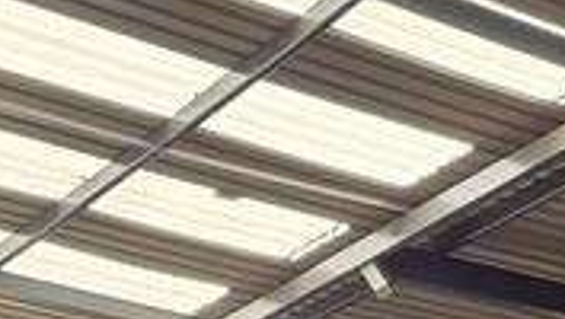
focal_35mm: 145
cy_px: 1139
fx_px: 2175
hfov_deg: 12.6
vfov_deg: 7.0
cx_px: 1194
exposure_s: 1/212
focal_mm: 6.25
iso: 20
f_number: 1.7
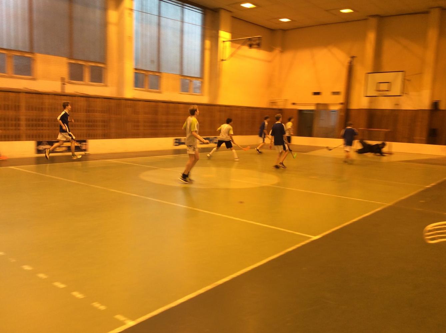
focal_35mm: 32
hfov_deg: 56.9
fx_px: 412
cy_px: 166
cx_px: 223
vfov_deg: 44.0
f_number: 2.4
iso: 40
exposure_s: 1/25
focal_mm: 3.3
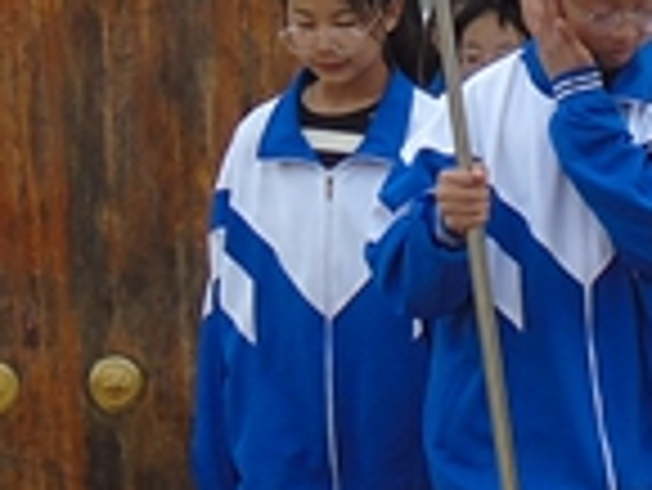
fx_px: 5372
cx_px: 791
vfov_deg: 5.2
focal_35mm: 285
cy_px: -155
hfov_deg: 6.9
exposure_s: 1/200
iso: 80
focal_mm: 8.2
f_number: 4.1
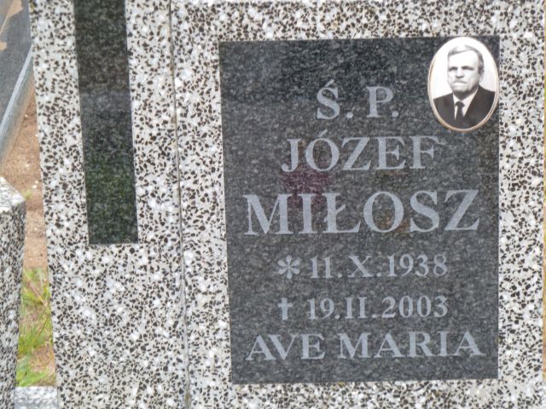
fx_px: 2319
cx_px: 273
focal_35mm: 147
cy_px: 204
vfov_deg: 10.1
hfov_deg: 13.4
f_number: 4.5
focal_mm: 24.1
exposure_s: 1/60
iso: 80
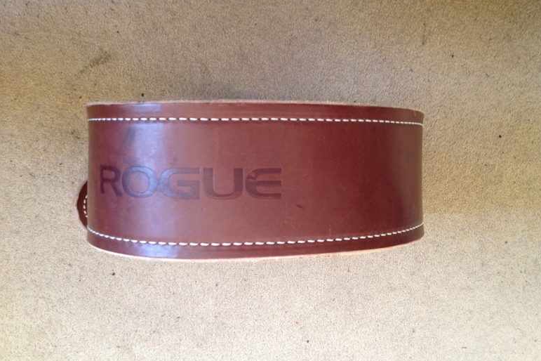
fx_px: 556
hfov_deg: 51.9
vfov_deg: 35.9
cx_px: 274
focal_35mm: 37
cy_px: 167
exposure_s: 1/20
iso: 160
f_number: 2.4
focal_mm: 4.28
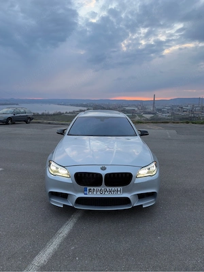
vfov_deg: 71.6
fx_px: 189
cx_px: 102
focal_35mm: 24
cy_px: 136
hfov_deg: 56.8
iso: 80
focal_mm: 6.76
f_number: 1.78
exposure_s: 1/252
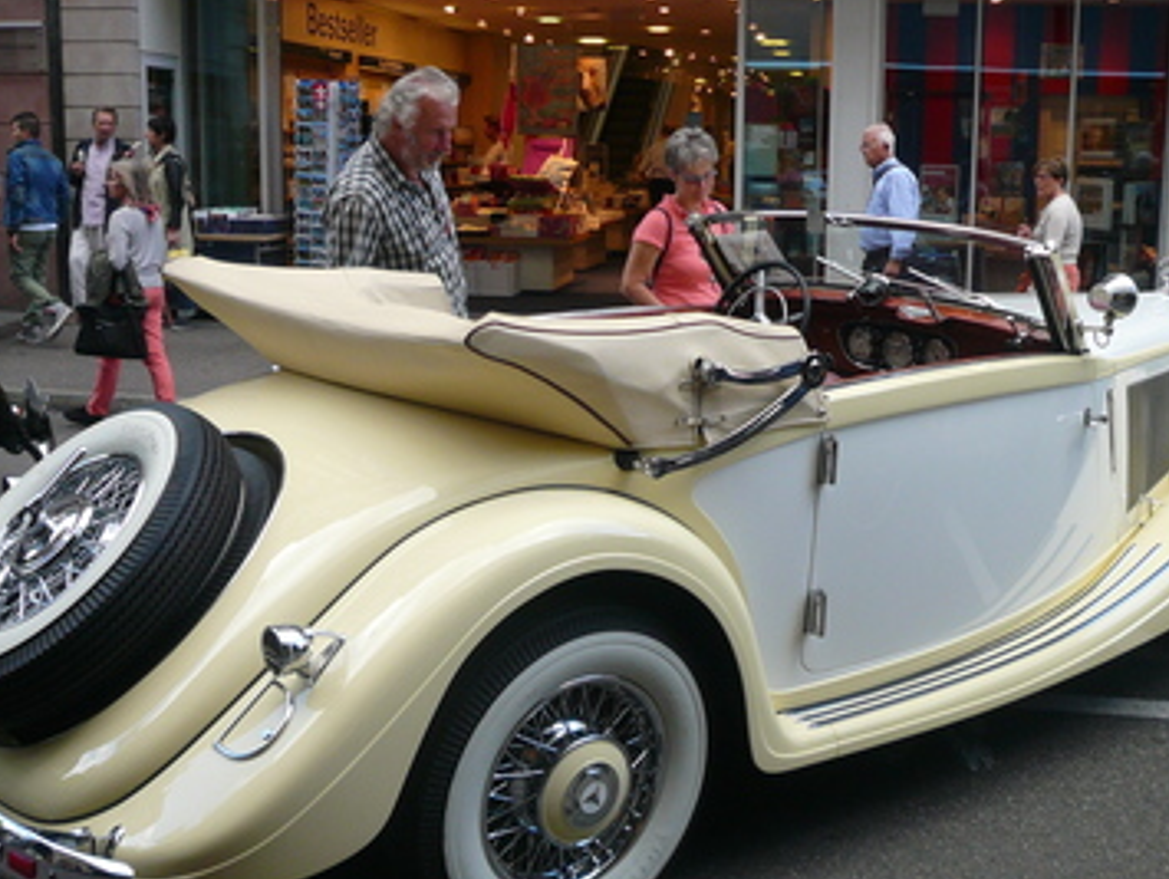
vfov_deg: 32.2
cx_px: 670
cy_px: 481
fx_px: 1521
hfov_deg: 41.9
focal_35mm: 45
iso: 100
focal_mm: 4.9
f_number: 2.9
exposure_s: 1/160
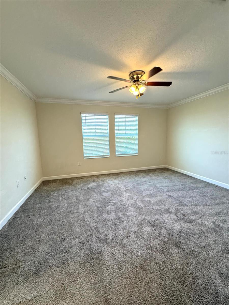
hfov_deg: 85.7
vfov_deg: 102.1
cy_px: 152
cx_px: 114
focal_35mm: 14
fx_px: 123
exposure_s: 1/120
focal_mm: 2.22
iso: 320
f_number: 2.2
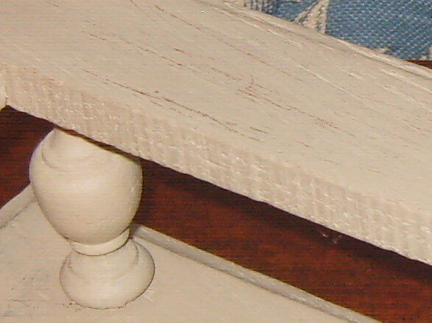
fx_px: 2433
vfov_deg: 7.6
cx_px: 607
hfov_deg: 9.9
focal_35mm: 195
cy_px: 149
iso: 100
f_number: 2.8
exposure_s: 1/30
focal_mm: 7.4
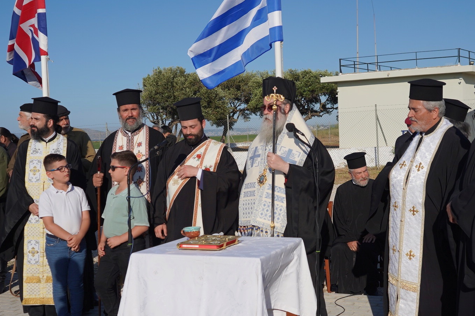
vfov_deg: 27.0
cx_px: 255
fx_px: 660
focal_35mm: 50
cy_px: 150
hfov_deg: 39.6
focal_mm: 28
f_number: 4.5
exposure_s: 1/2000
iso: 100
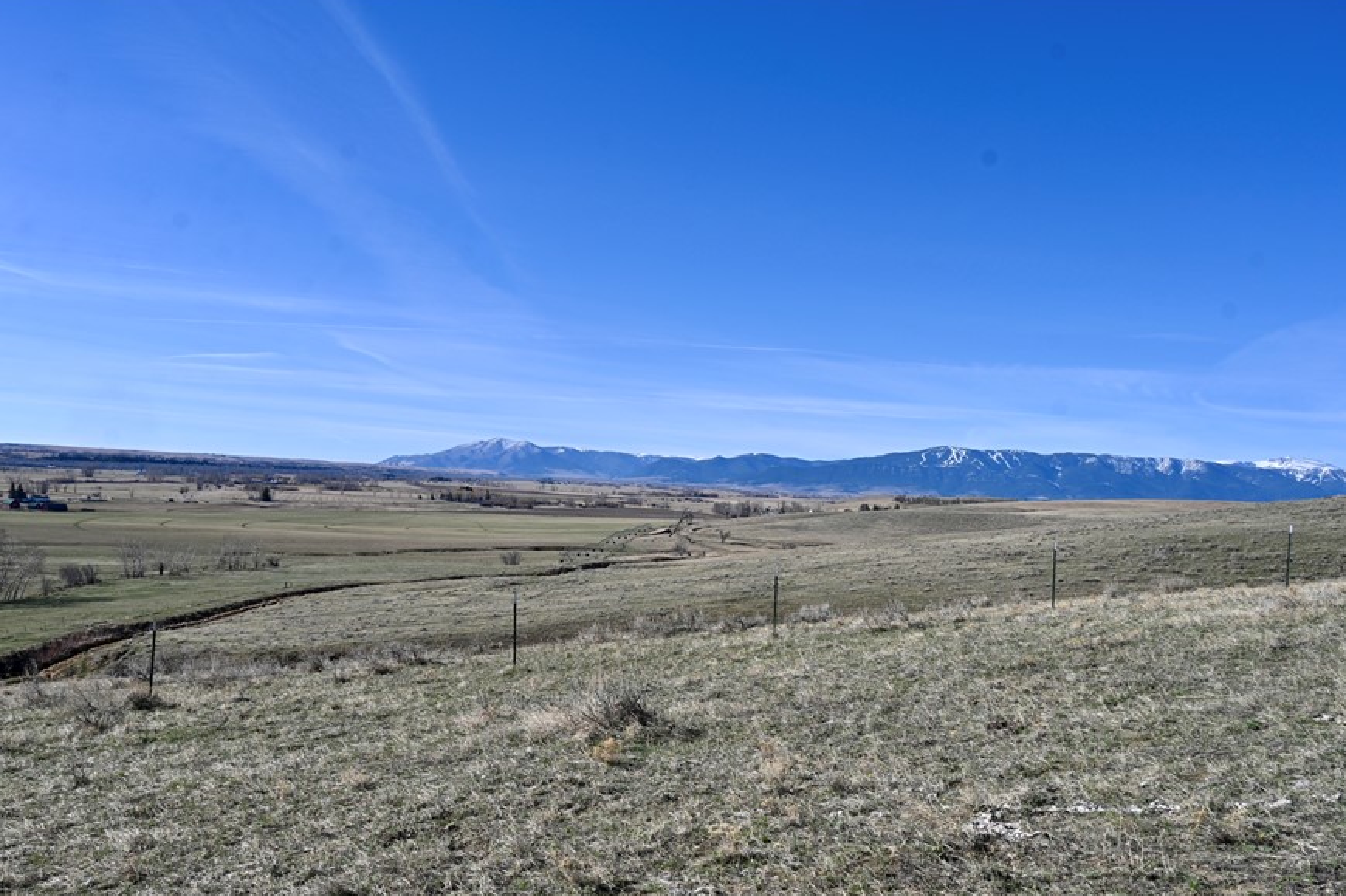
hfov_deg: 61.6
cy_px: 545
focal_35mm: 30
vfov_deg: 43.3
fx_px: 1121
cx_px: 568
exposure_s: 1/500
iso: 100
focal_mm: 24
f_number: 8
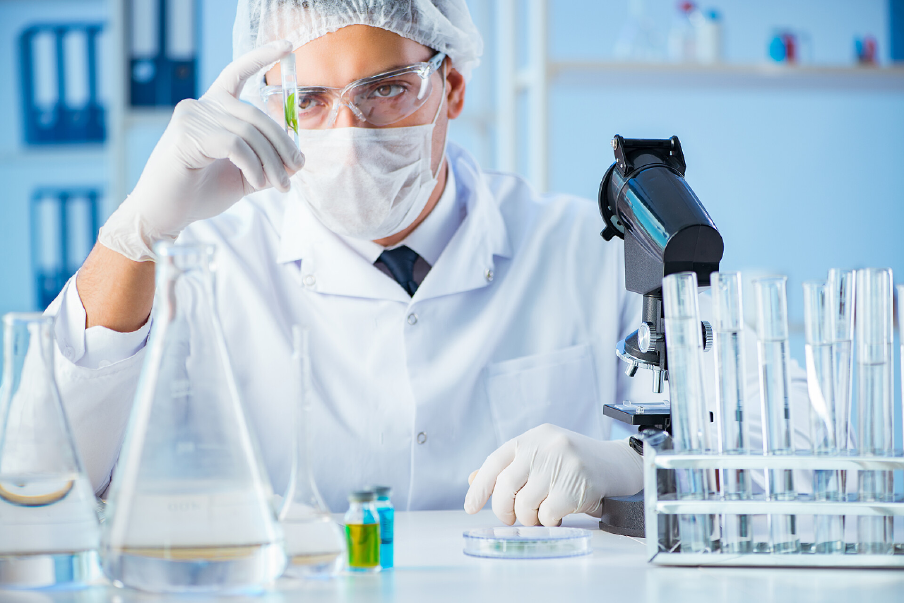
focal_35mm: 105
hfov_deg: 19.5
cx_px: 452
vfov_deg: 13.0
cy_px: 302
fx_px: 2637
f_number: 5
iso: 160
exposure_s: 1/100
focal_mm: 105
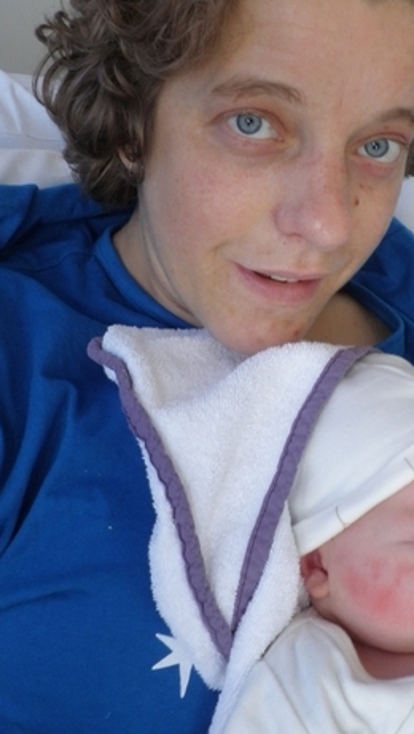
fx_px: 993
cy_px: 288
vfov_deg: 40.4
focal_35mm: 51
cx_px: 277
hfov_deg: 23.4
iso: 160
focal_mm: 6.3
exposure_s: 1/30
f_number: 3.5
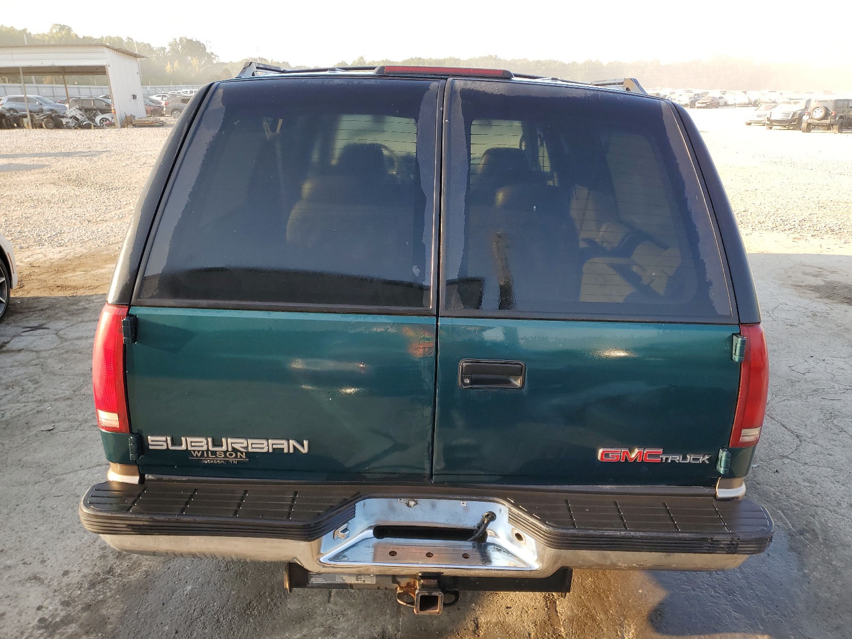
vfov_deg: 53.1
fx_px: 640
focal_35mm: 26
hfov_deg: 67.3
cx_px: 426
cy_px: 320
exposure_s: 1/500
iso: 50
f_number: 1.5
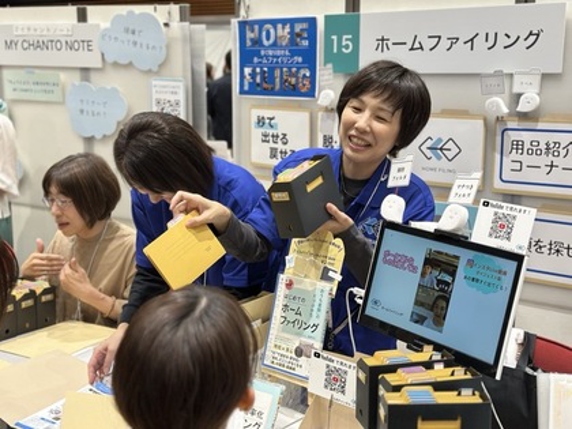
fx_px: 793
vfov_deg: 30.3
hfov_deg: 39.7
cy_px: 214
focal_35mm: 48
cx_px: 286
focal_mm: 6.86
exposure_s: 1/50
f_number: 1.78
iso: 125
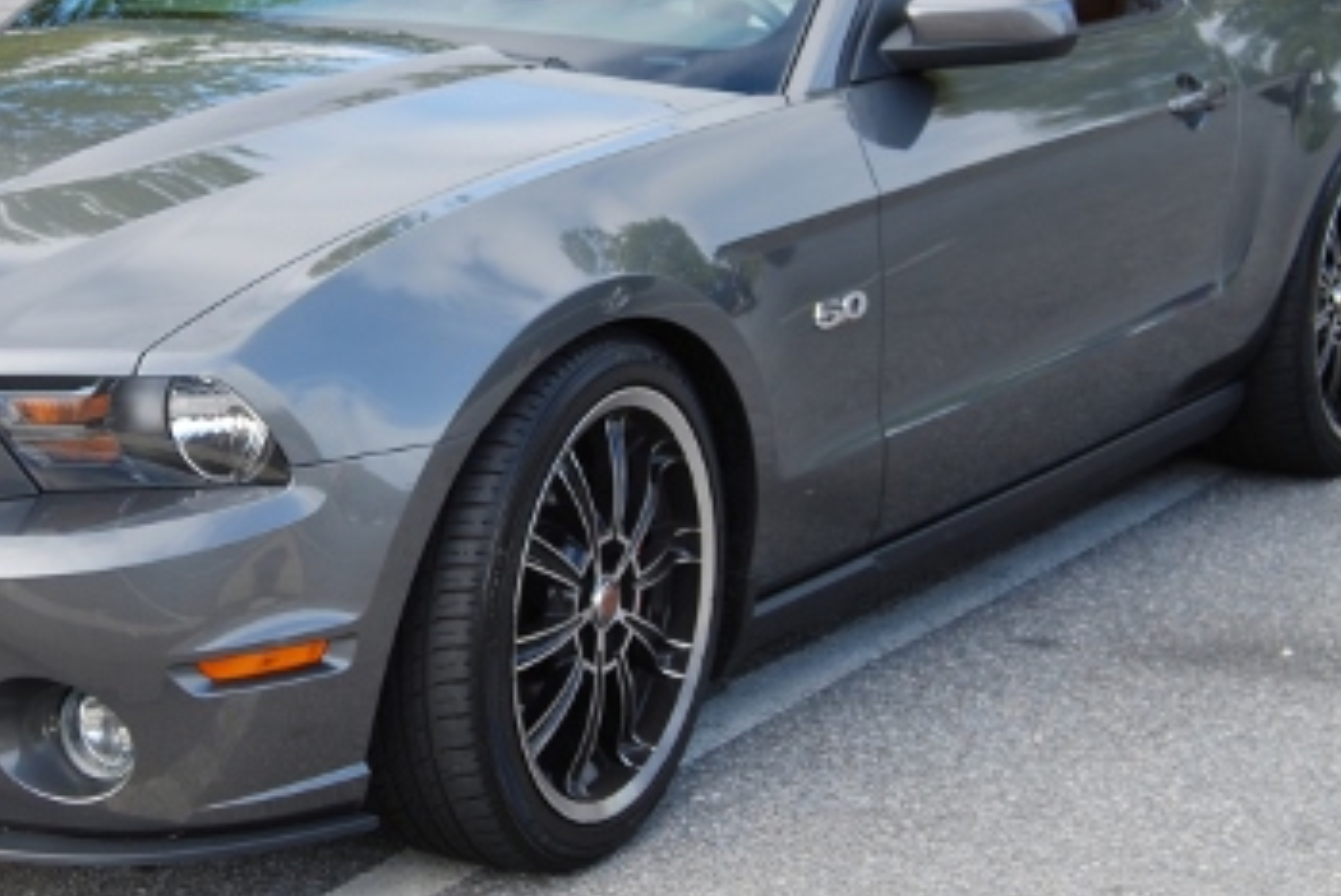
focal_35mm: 85
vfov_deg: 16.0
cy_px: 218
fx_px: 3166
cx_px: 368
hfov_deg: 23.7
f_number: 5.6
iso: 125
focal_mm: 31
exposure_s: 1/125
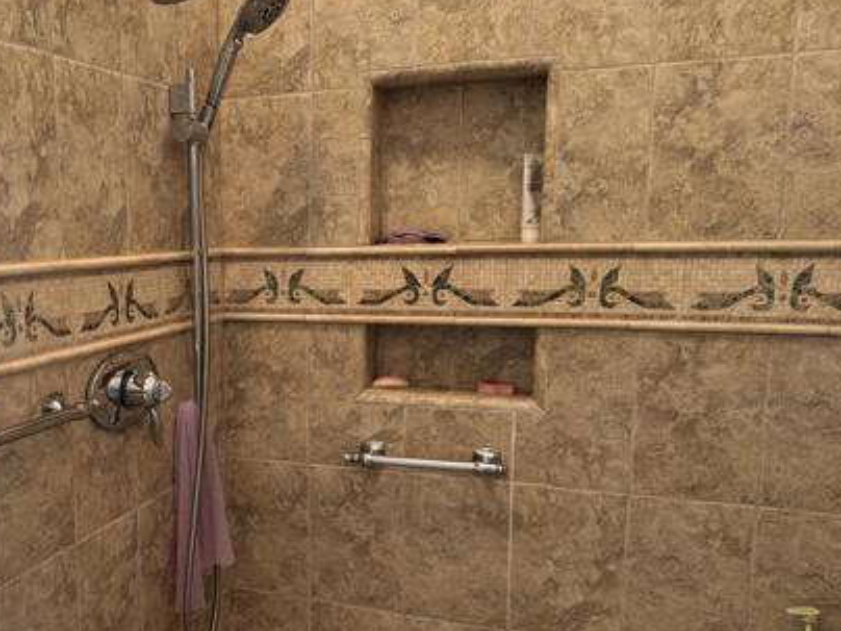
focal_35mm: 38
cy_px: 375
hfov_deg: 47.1
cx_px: 206
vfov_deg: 37.6
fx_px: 923
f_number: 1.78
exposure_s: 1/60
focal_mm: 6.76
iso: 250
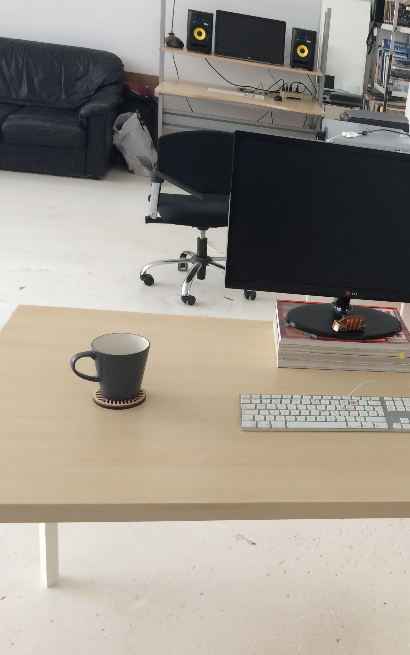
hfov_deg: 28.4
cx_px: 421
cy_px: 332
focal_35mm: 42
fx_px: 751
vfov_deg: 47.2
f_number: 2.2
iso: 80
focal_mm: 4.15
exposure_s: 1/30
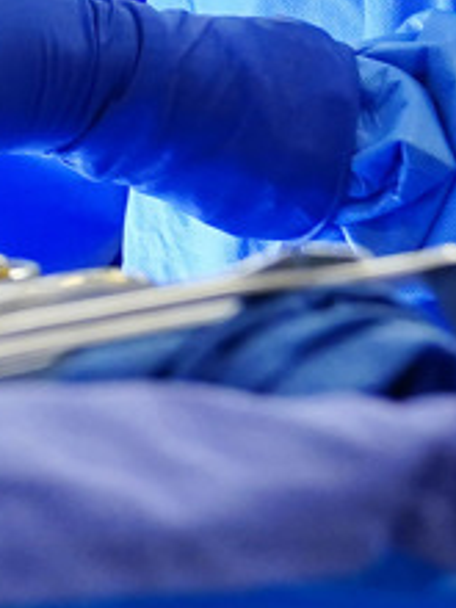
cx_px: -1191
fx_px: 6341
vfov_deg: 5.3
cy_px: -912
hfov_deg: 3.9
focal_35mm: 361
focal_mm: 43
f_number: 4
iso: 2000
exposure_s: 1/500
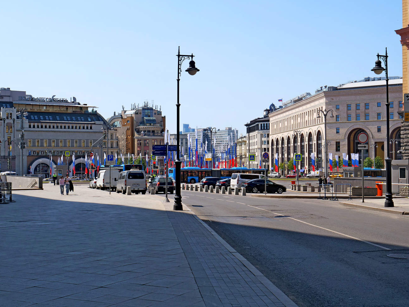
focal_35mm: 51
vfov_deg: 28.6
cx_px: 202
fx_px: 603
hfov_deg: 37.5
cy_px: 156
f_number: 11
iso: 200
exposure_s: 1/200
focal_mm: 25
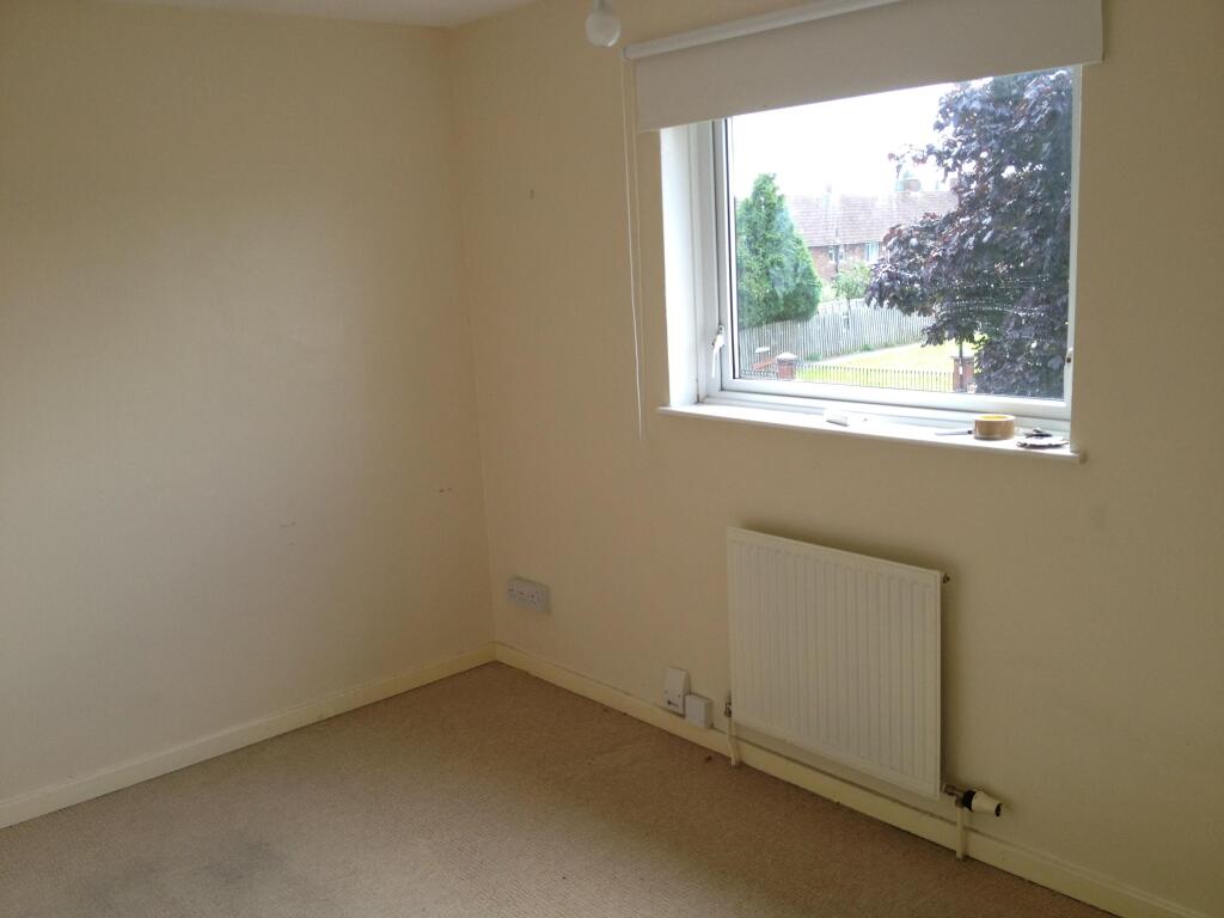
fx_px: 1238
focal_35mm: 35
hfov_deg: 52.6
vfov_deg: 40.7
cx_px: 612
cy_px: 459
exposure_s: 1/168
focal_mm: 4.28
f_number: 2.4
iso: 80
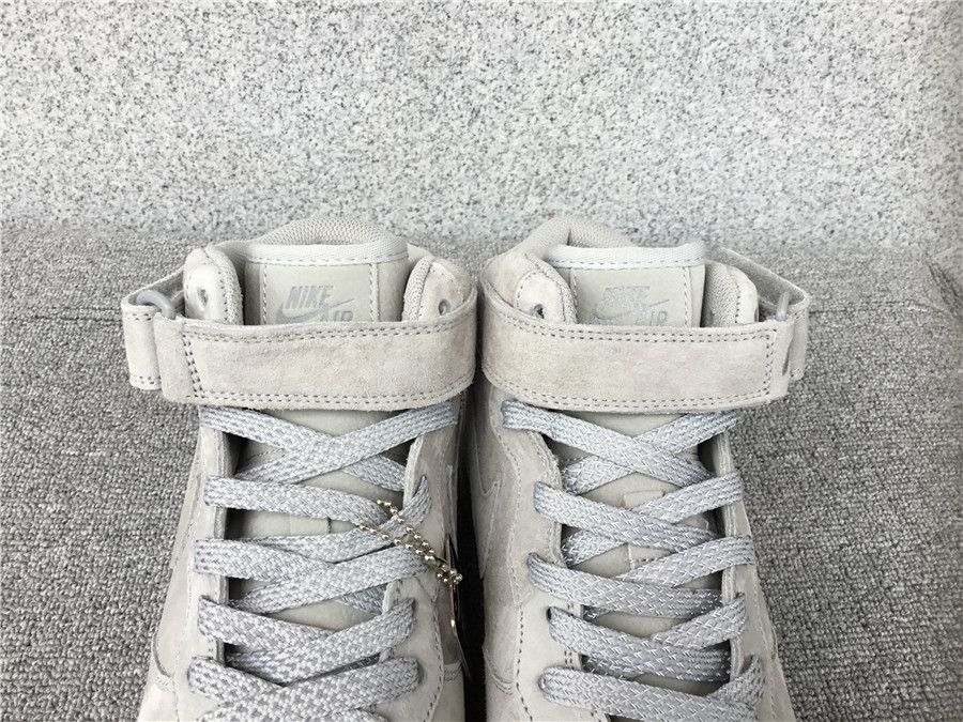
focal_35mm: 31
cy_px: 361
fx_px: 862
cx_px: 482
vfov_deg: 45.4
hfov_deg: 58.4
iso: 40
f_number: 2.4
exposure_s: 1/100
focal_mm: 3.3
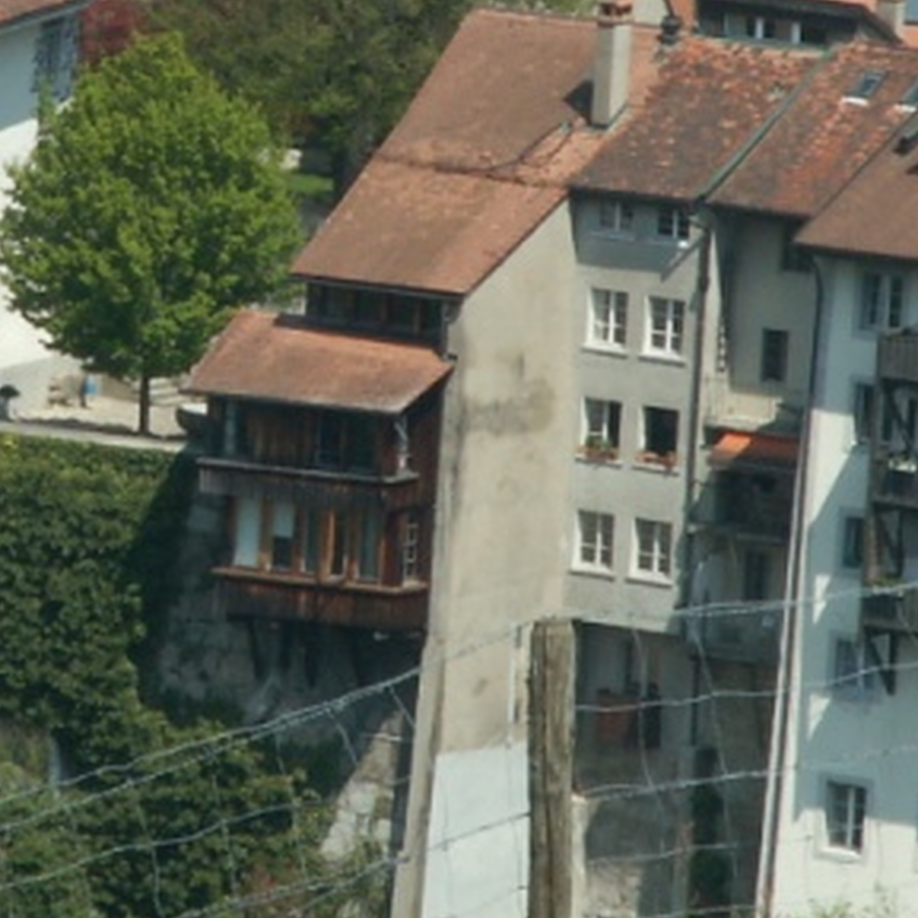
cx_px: 152
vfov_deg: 3.0
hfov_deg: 3.0
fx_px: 17492
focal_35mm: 583
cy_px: 292
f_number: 8
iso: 50
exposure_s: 1/160
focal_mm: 30.43
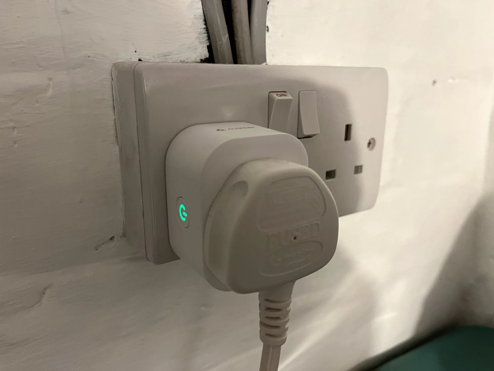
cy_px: 186
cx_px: 247
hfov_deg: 67.3
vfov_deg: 53.1
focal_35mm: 26
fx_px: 371
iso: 200
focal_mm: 5.1
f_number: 1.6
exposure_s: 1/50
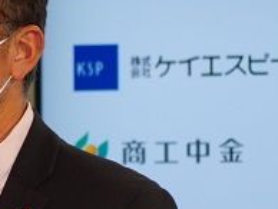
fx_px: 6063
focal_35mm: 754
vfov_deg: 2.0
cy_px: 148
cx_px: -4
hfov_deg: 2.6
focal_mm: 200
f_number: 5.6
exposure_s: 1/160
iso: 640
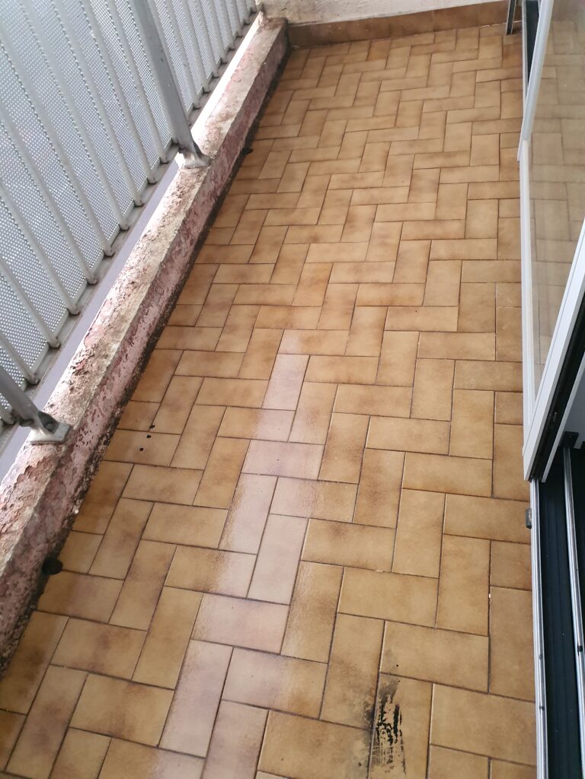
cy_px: 390
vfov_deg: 67.3
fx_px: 586
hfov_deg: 53.1
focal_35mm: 26
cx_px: 292
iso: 500
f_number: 2.4
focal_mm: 4.3
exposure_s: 1/50
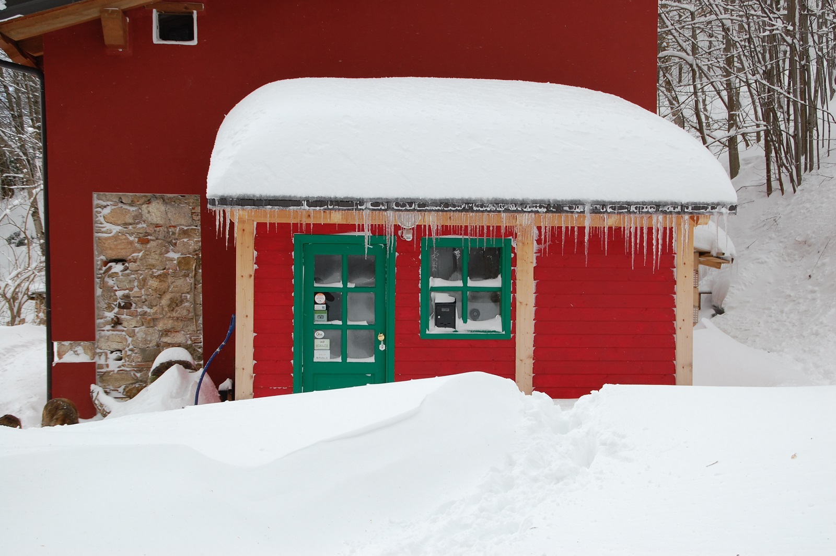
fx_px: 1322
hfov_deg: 35.1
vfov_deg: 23.7
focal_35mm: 57
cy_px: 278
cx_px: 418
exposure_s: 1/200
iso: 200
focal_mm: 38
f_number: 6.3
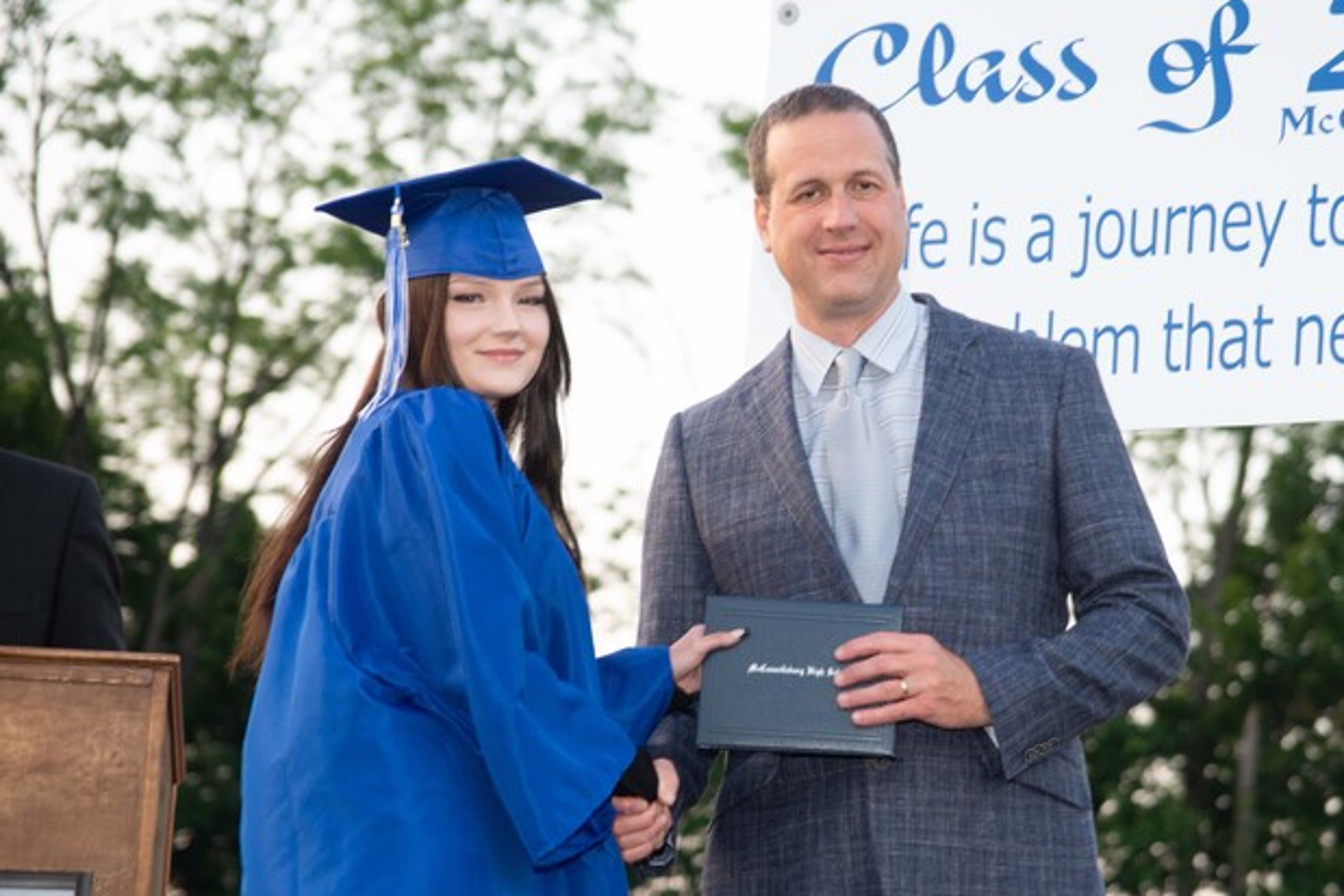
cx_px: 860
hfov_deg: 13.7
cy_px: 521
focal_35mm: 150
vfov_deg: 9.2
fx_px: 5601
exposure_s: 1/80
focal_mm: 116
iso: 800
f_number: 7.1
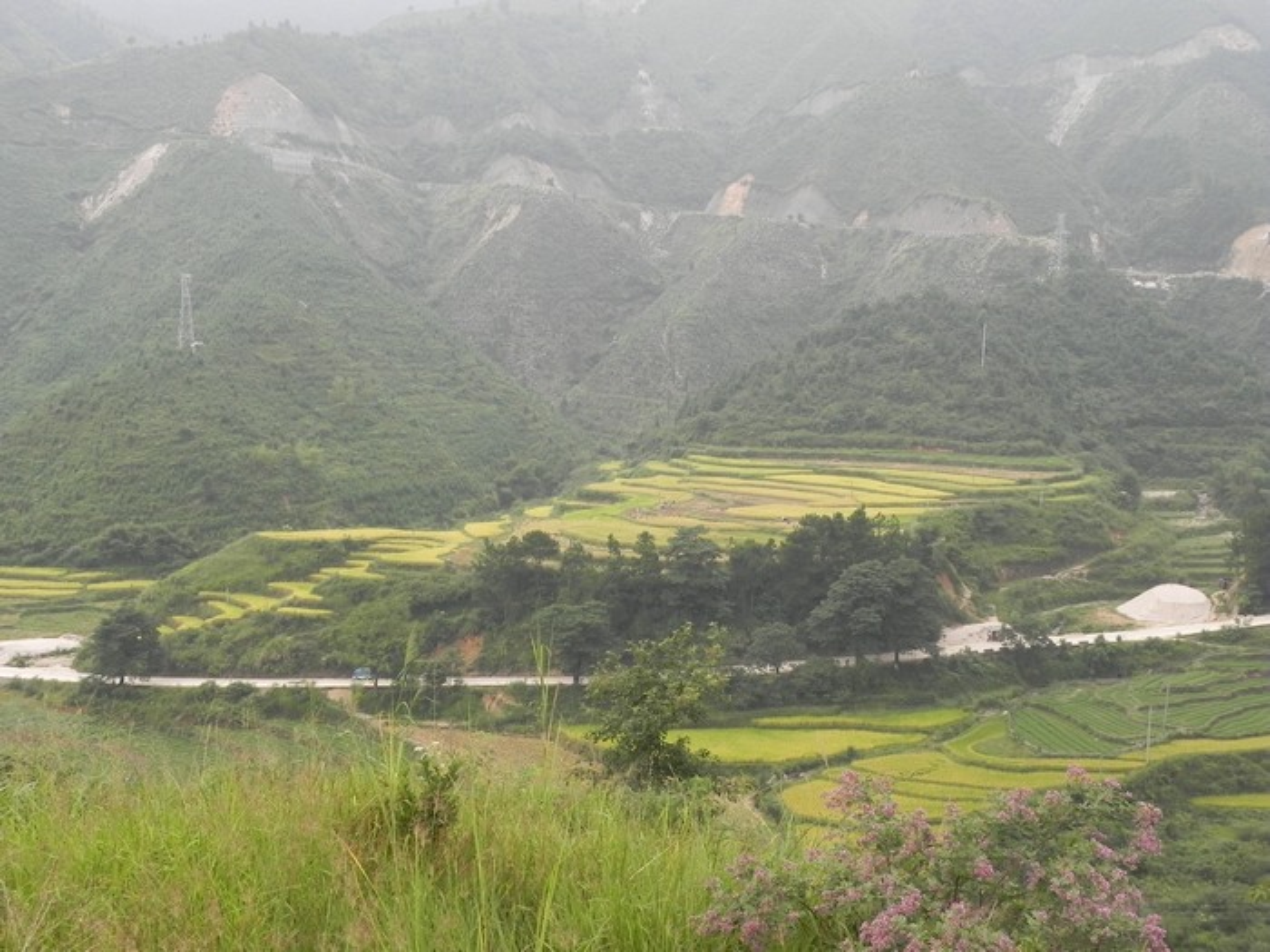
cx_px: 635
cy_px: 476
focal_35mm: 46
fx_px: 1688
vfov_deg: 31.5
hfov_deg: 41.2
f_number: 5.6
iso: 160
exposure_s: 1/149
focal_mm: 8.2
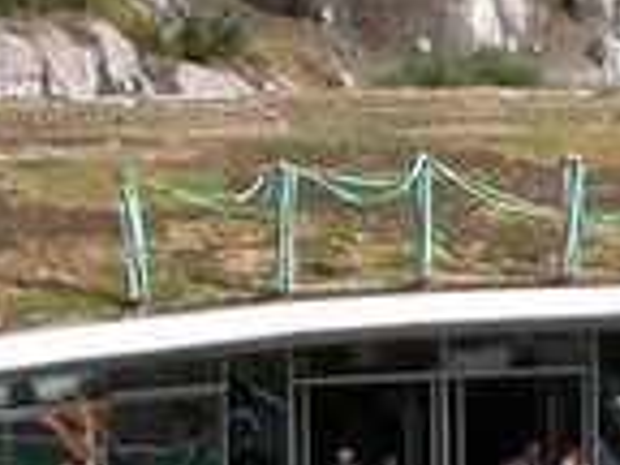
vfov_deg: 4.3
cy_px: 413
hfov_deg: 5.7
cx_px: 1119
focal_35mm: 344
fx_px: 6161
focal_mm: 15.7
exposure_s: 1/279
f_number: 5.7
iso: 100
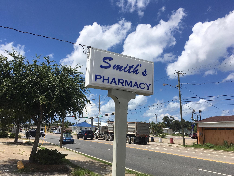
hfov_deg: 61.7
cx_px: 117
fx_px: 196
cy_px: 88
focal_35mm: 29
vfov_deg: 48.2
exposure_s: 1/3497
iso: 25
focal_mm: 4.15
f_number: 2.2
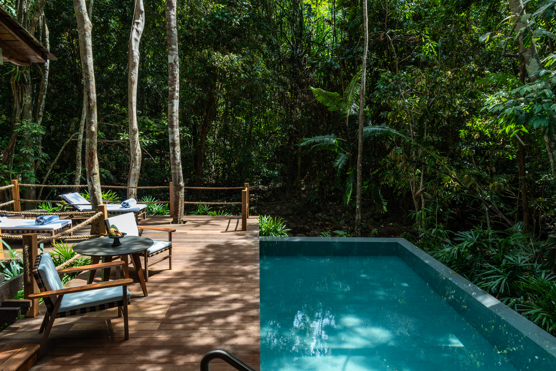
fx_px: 371
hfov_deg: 73.7
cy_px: 186
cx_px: 278
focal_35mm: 24
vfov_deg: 53.2
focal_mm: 24
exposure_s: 1/15
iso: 100
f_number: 14
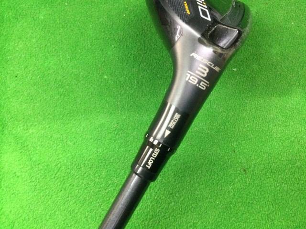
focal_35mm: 31
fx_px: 274
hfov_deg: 58.4
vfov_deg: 45.4
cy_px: 114
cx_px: 153
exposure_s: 1/30
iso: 200
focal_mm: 3.3
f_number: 2.4
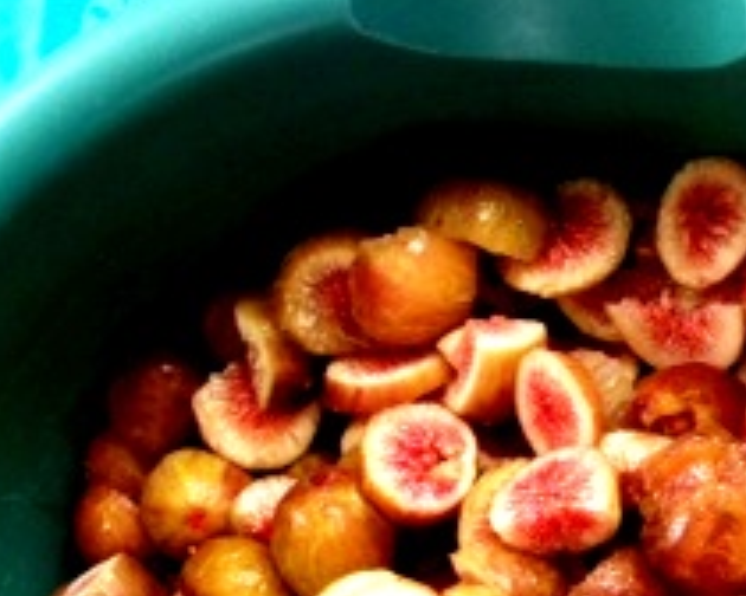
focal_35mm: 98
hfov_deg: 19.5
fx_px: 2164
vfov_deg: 14.8
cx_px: 465
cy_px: 837
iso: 50
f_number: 2.4
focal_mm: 4.13
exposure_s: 1/125
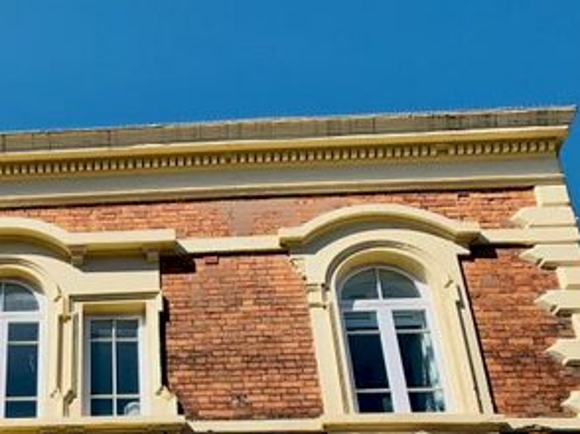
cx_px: -4
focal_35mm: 62
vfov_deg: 22.4
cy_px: 467
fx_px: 1038
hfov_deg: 29.1
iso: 25
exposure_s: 1/3185
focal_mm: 4.25
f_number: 1.8
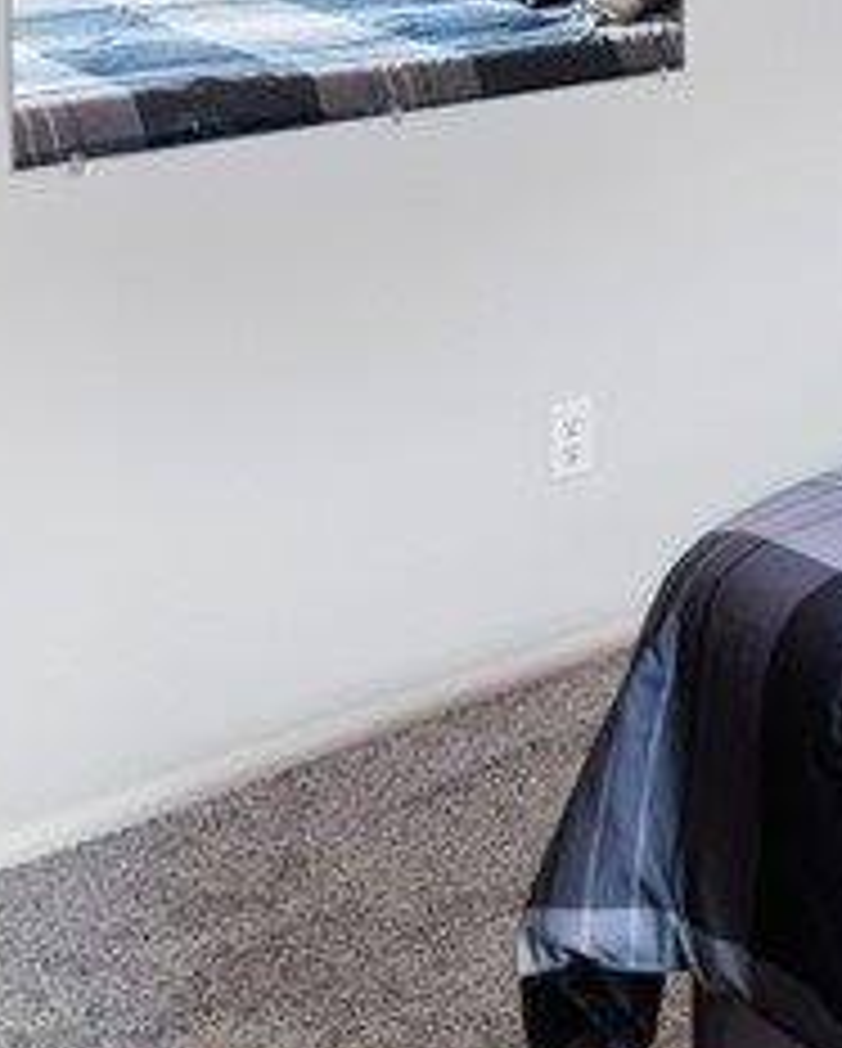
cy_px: -304
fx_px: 2176
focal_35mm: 70
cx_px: 1306
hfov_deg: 18.9
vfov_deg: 23.9
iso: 100
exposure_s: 1/1.67
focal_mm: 17
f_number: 8
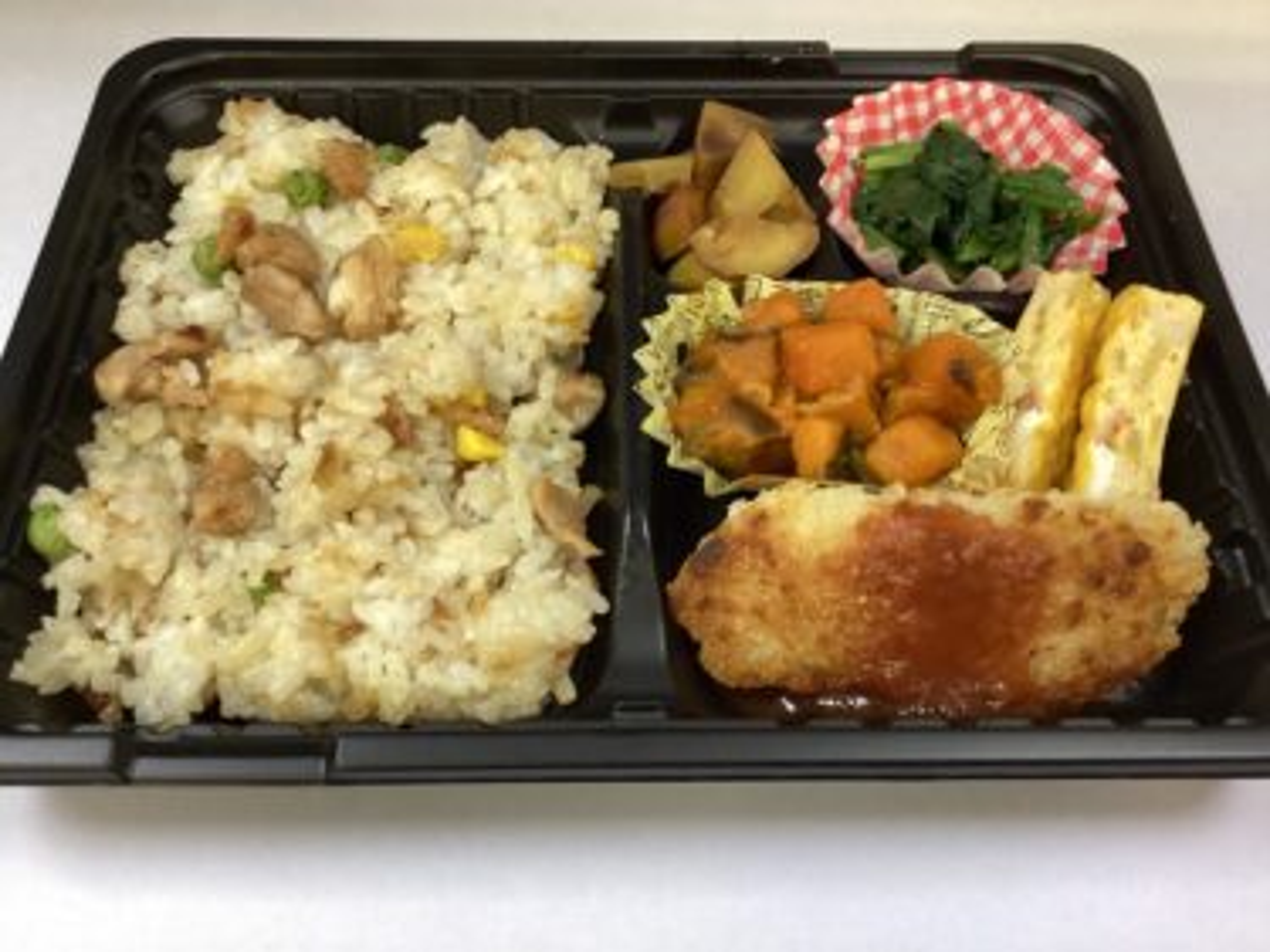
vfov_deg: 45.4
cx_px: 635
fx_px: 1137
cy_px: 476
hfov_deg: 58.4
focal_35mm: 31
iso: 200
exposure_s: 1/50
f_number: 2.4
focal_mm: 3.3
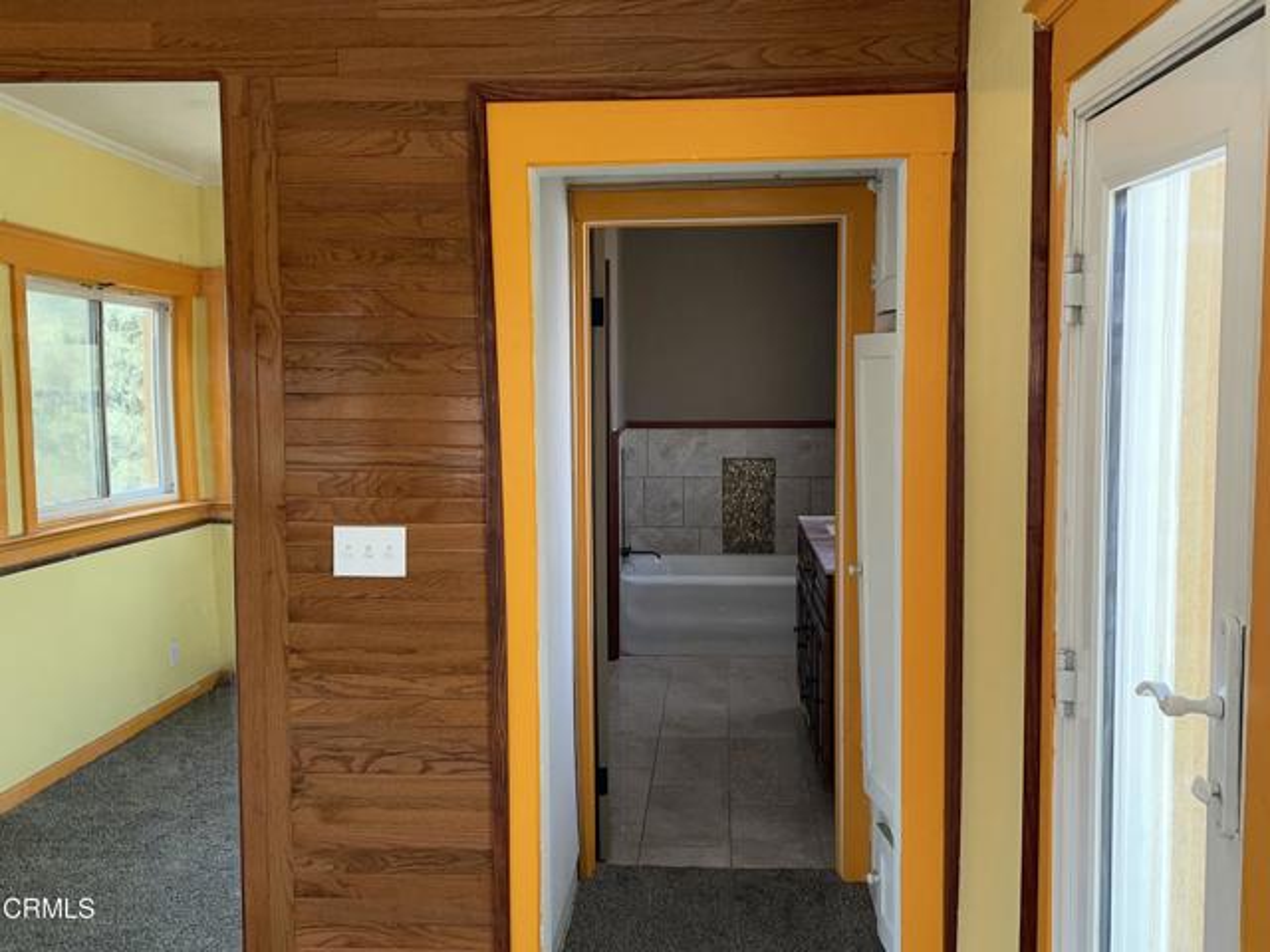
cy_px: 476
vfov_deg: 53.1
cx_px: 635
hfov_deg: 67.3
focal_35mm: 26
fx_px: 954
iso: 32
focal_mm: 4.2
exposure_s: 1/291
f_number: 1.6
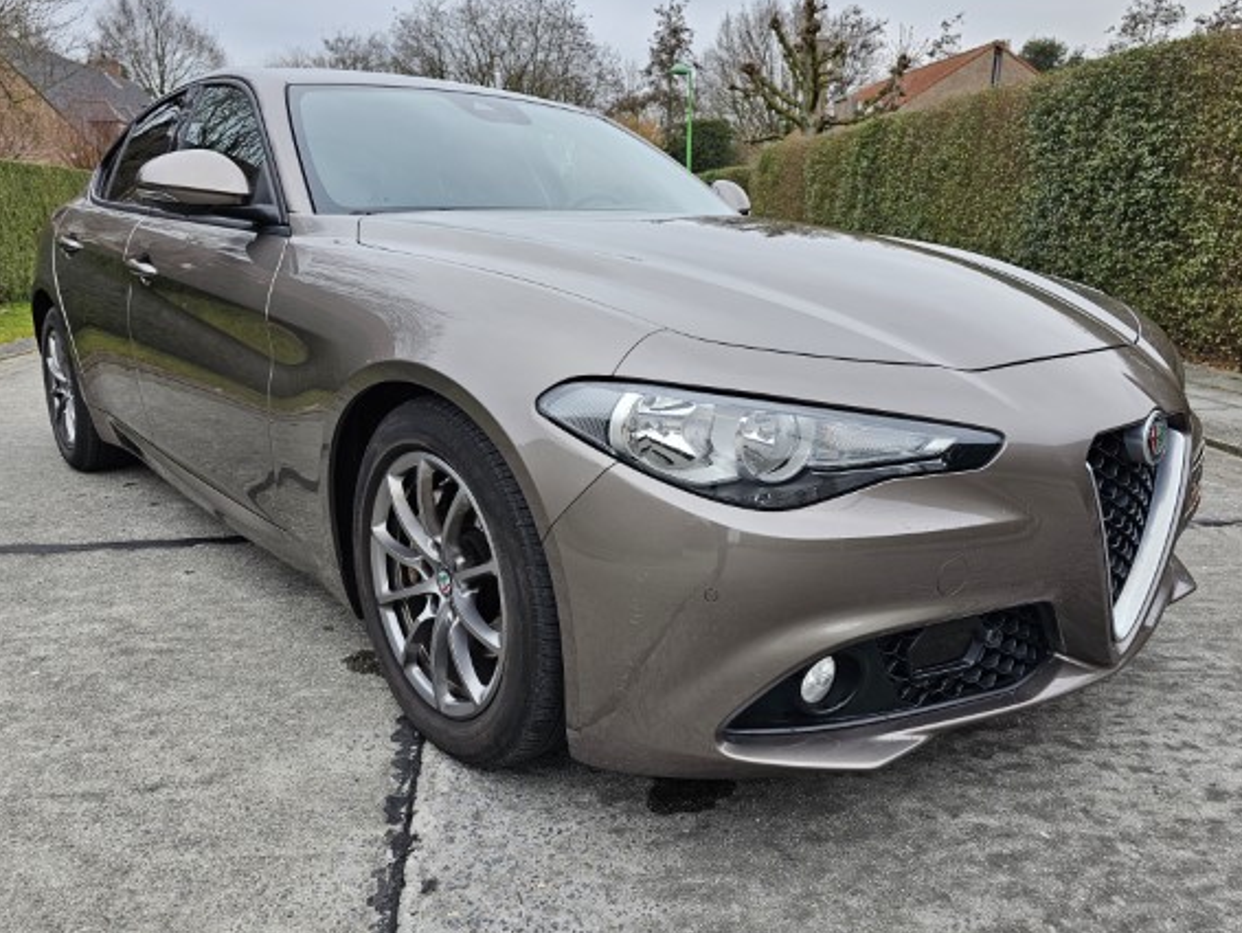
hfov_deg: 67.3
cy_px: 461
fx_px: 933
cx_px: 595
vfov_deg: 53.1
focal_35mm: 26
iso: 80
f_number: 1.7
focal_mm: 6.3
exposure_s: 1/180
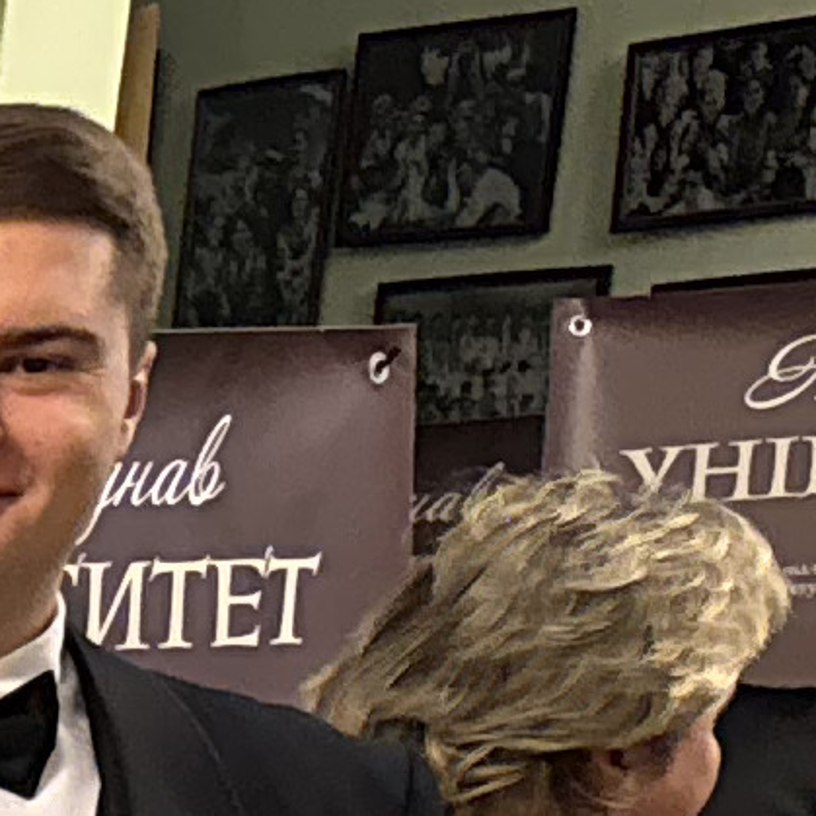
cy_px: 2133
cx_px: -2777
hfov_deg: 6.4
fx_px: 5441
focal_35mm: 204
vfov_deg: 7.8
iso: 640
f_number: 1.78
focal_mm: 6.76
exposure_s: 1/33
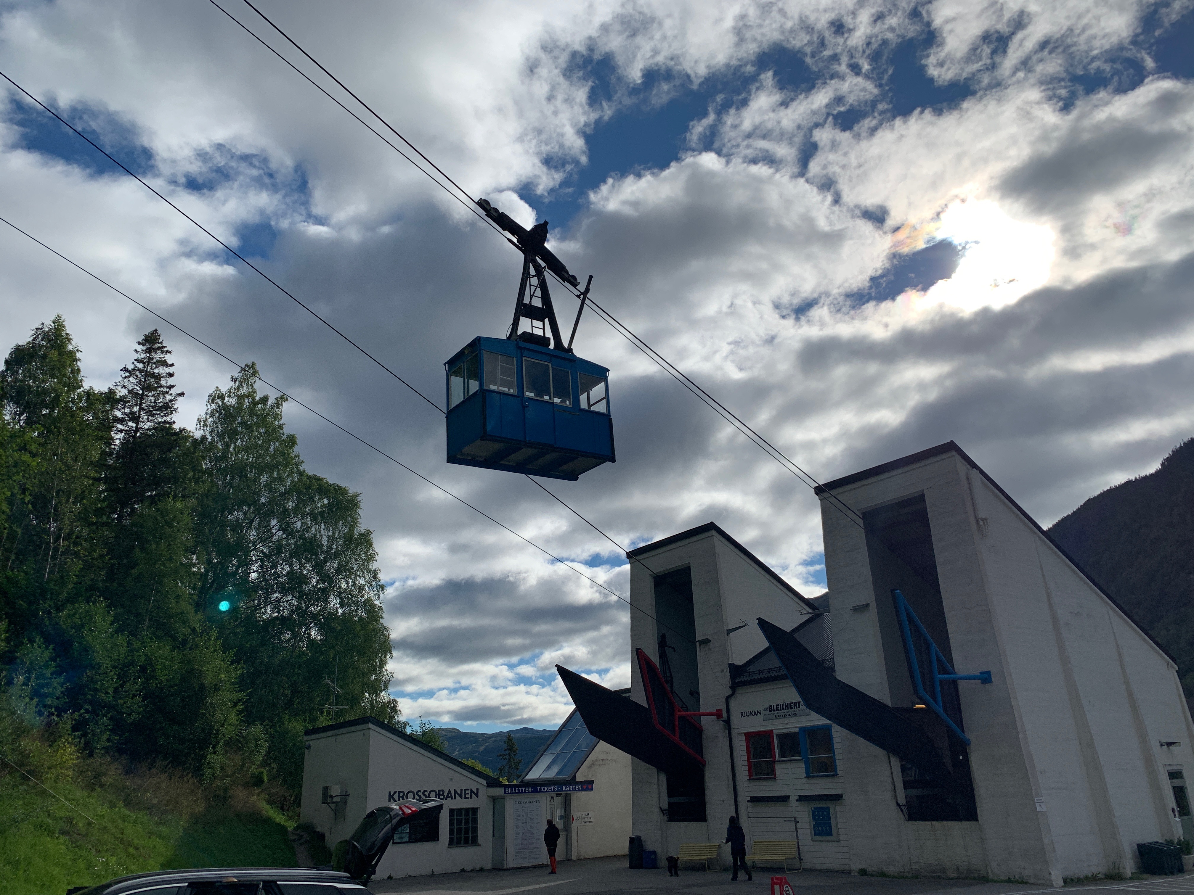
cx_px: 597
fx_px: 897
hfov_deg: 67.3
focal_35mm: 26
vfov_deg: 53.1
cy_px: 448
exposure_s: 1/9524
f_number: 1.8
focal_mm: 4.25
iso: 25
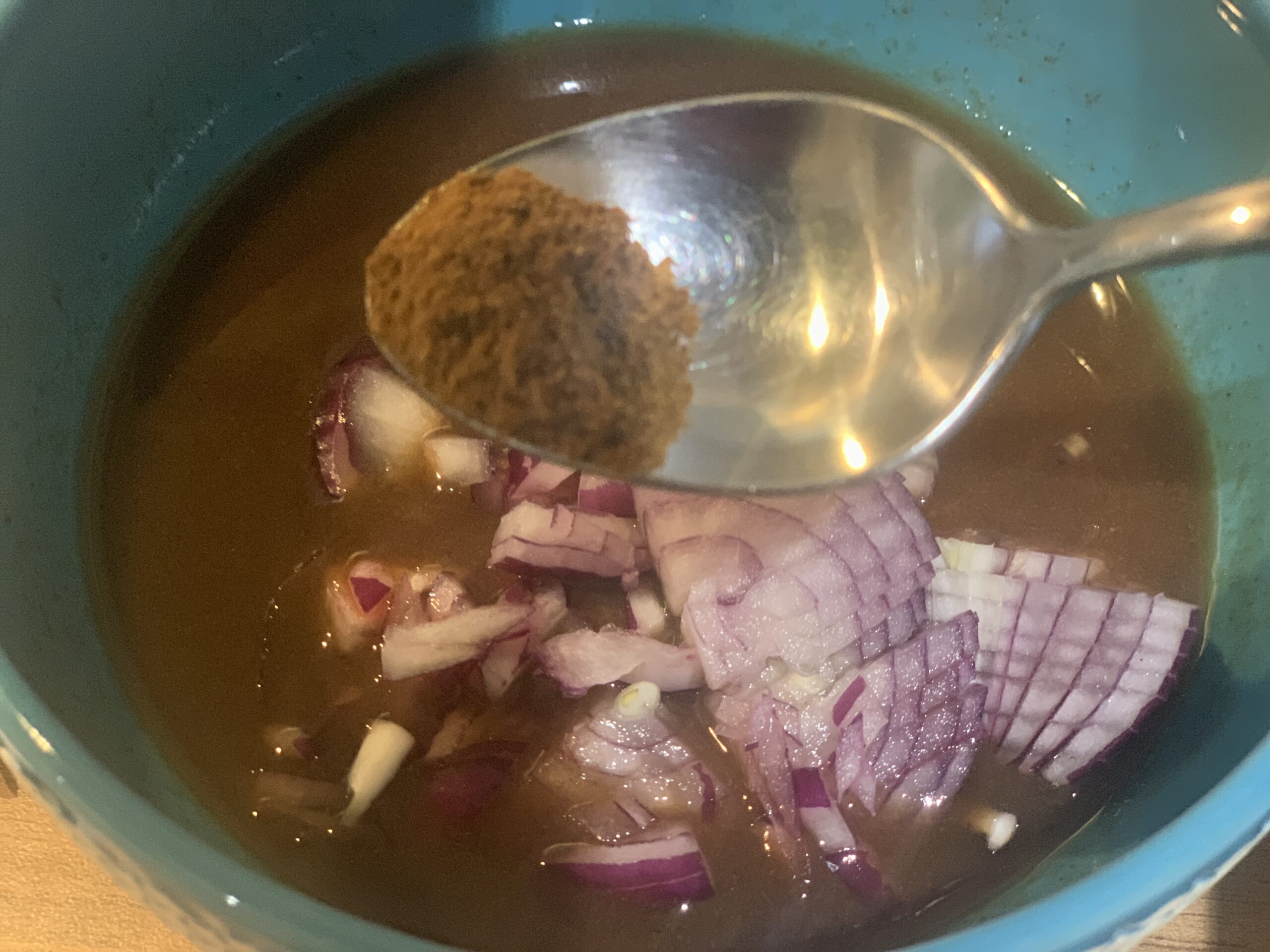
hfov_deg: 36.8
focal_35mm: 52
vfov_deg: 28.0
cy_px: 476
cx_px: 635
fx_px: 1908
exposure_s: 1/25
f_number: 2.4
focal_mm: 6
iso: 500
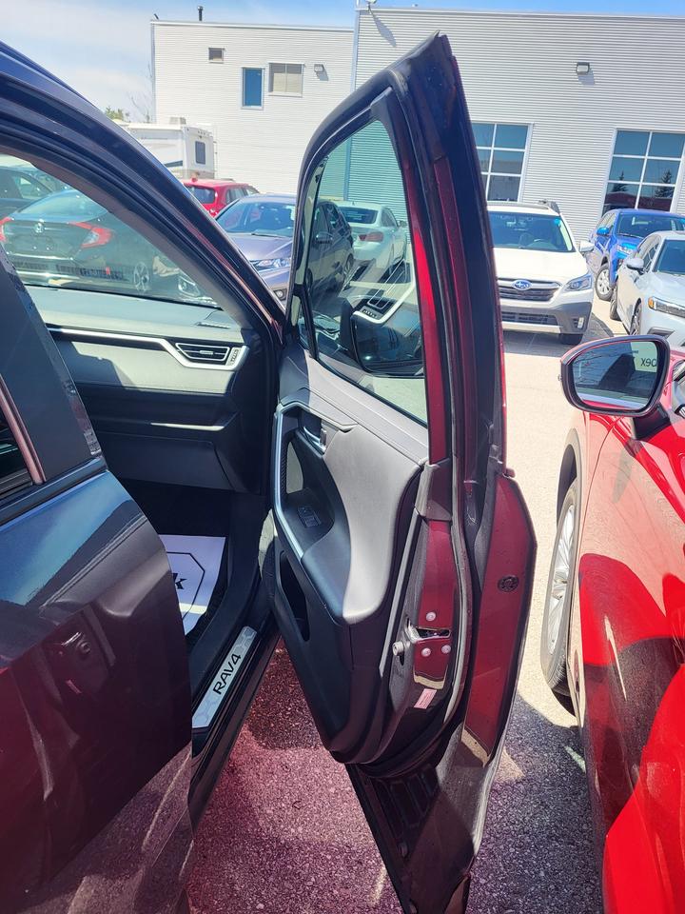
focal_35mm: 26
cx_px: 342
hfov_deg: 53.1
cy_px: 457
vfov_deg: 67.3
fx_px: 686
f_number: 1.8
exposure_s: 1/580
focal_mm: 5.4
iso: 40
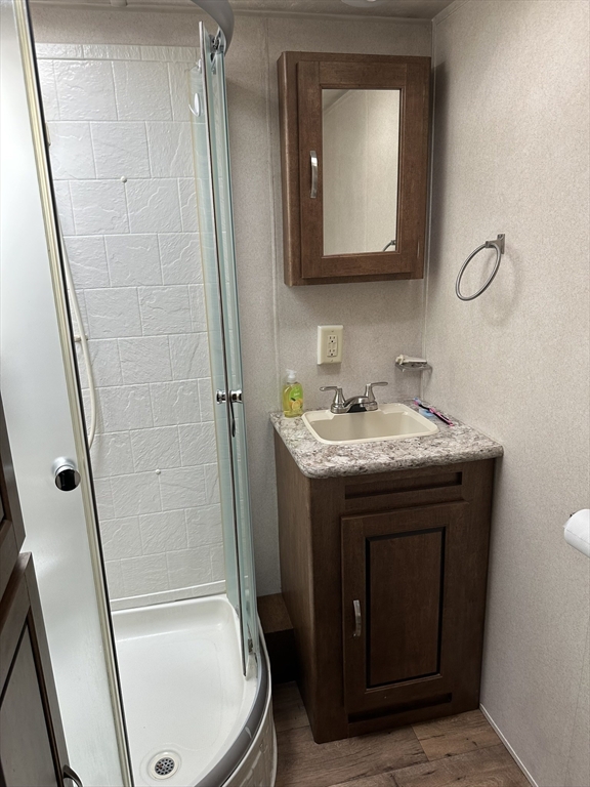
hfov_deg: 56.8
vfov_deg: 71.6
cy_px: 394
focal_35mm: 24
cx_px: 295
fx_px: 545
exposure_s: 1/121
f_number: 1.78
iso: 100
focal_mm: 6.86
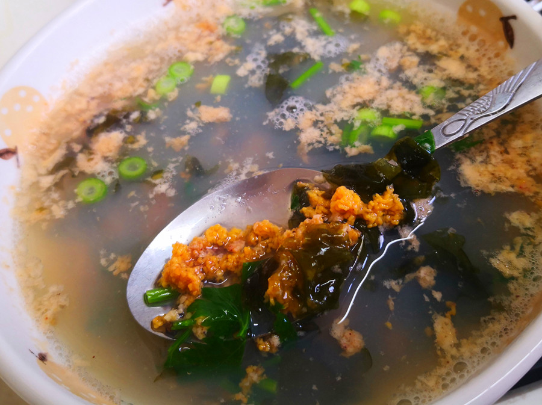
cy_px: 202
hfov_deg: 65.4
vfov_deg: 51.3
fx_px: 422
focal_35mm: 27
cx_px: 271
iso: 160
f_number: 1.6
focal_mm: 3.95
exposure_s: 1/50
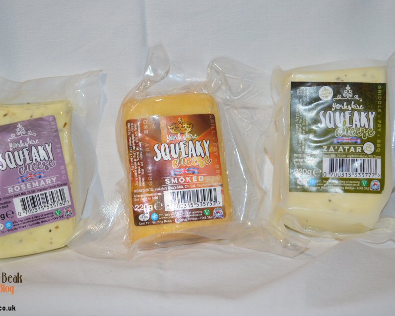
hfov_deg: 31.4
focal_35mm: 60
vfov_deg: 25.4
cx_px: 194
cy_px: 154
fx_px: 702
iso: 1000
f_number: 5
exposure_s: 1/60
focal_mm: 34
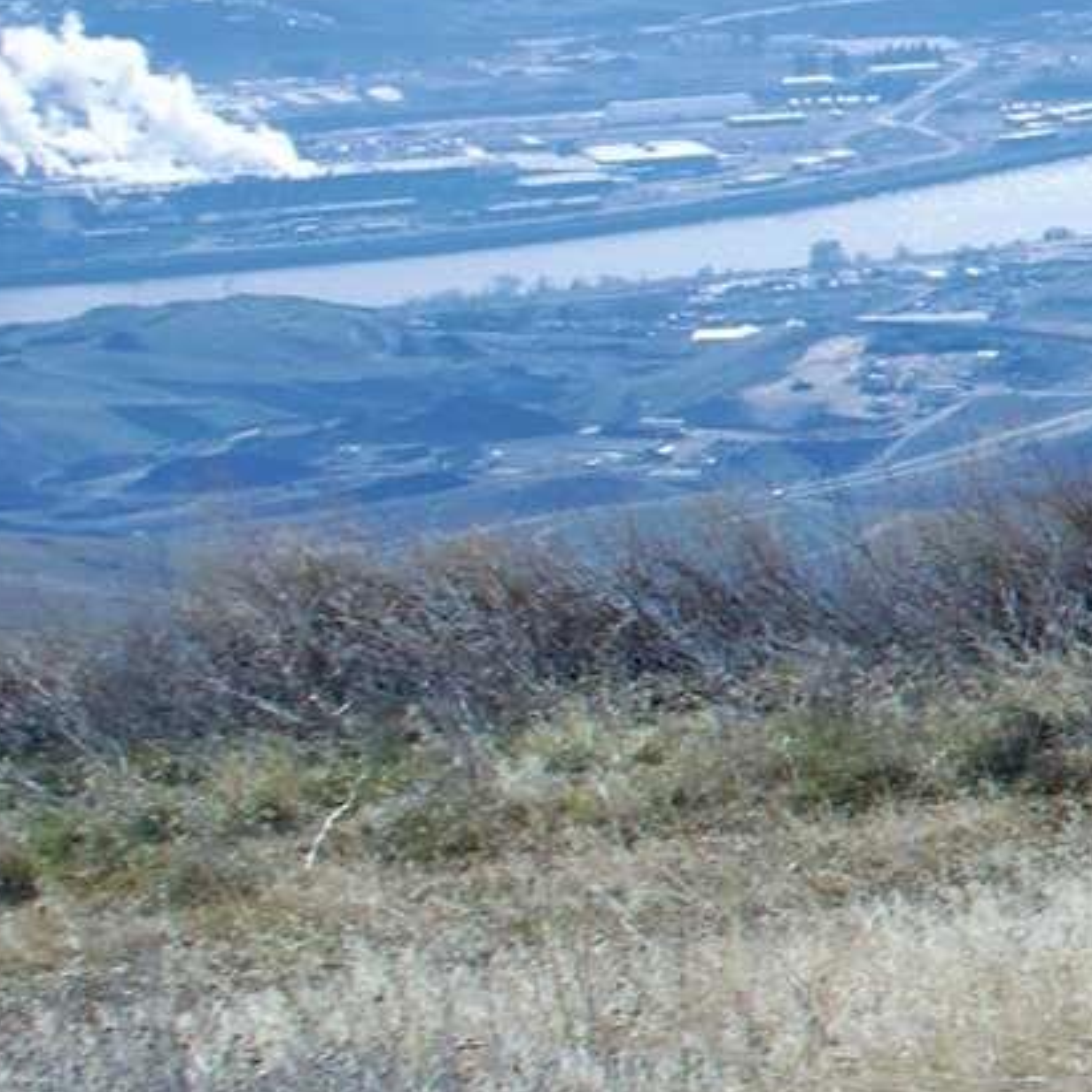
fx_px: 6353
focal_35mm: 178
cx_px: 3826
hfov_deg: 7.8
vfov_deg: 9.8
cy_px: 56
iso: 1250
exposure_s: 1/5000
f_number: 5.6
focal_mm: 28
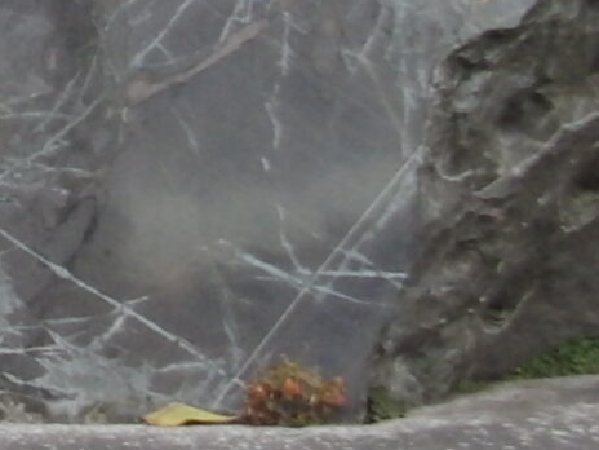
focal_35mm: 215
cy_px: 56
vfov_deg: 6.9
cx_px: -474
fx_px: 3720
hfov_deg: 8.8
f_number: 2.7
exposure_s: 1/250
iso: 200
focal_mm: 7.9
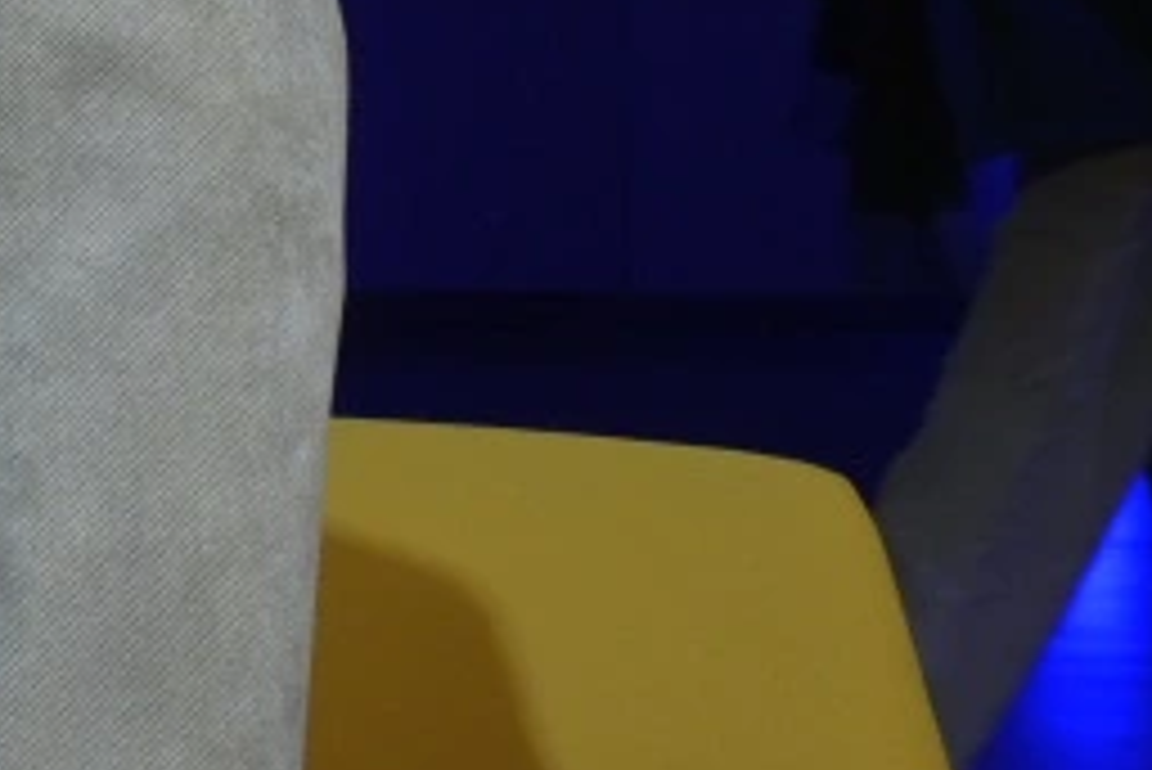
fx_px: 6083
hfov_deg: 9.3
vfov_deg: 7.0
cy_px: -617
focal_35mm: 190
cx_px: -1930
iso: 1250
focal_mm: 30
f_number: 9
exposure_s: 1/80
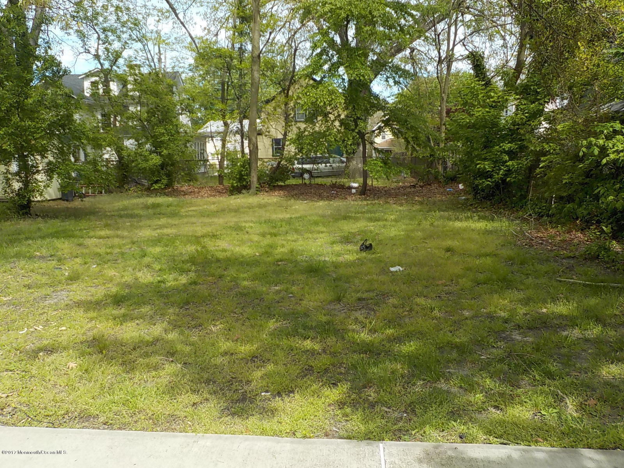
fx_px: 541
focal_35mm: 30
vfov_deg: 46.8
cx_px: 312
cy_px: 234
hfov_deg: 60.0
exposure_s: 1/640
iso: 125
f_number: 3.3
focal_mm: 4.1
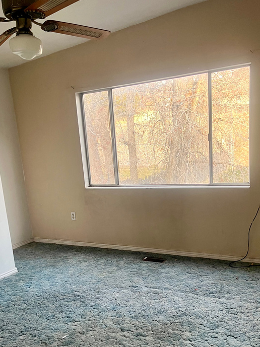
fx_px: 291
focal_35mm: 29
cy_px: 185
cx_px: 119
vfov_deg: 61.6
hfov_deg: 48.1
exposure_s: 1/60
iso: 100
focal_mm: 5.1
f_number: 1.6
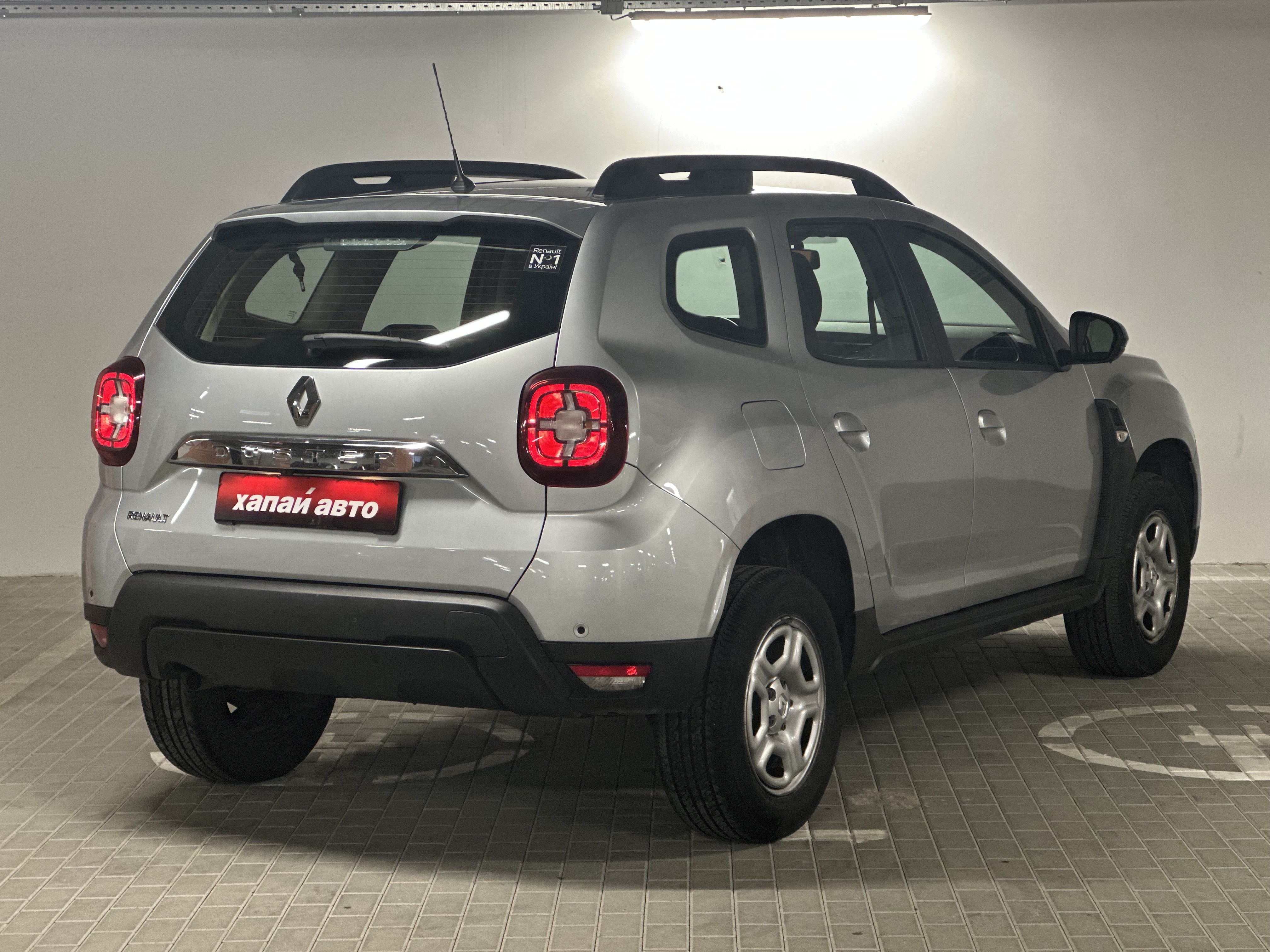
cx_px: 635
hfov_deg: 25.3
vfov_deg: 19.1
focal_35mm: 77
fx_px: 2825
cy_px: 476
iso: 320
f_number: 2.8
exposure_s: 1/38
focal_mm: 9
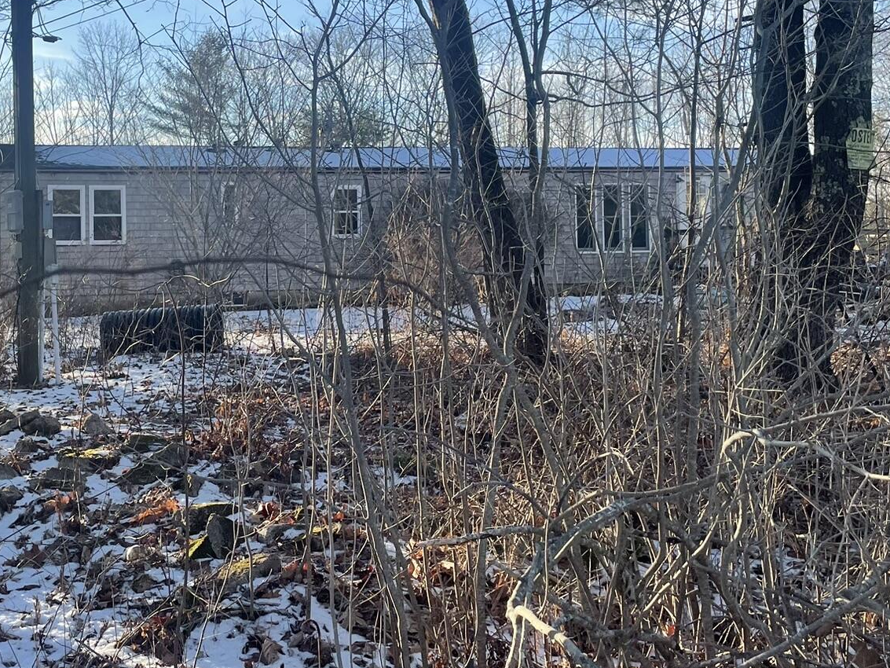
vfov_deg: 30.8
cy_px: 252
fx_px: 1209
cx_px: 284
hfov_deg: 39.9
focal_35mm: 47
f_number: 1.6
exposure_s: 1/1006
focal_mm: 4.2
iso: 32
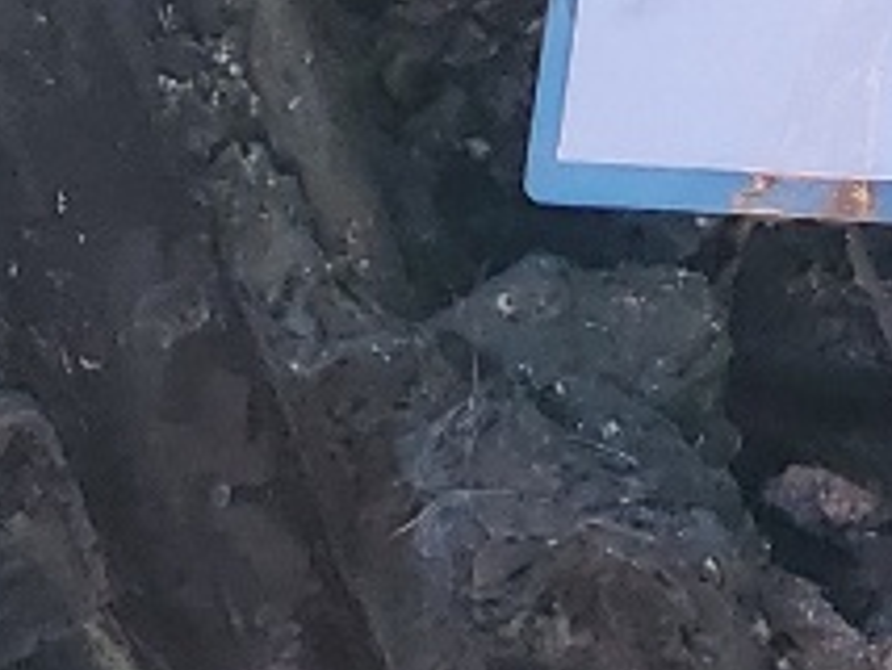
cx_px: 2659
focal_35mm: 195
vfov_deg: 7.4
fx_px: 5028
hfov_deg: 8.5
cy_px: -599
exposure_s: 1/455
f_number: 1.5
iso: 50
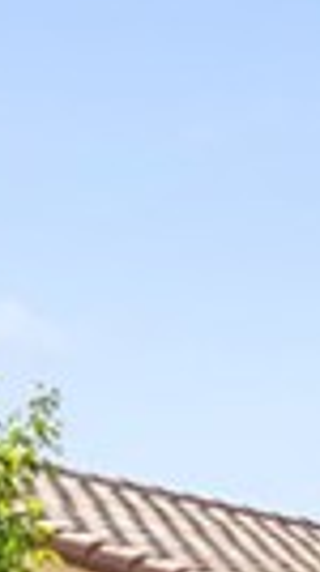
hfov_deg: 4.8
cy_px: 839
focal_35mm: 120
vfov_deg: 16.4
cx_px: 2057
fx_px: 1817
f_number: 8
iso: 100
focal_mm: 15
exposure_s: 1/400
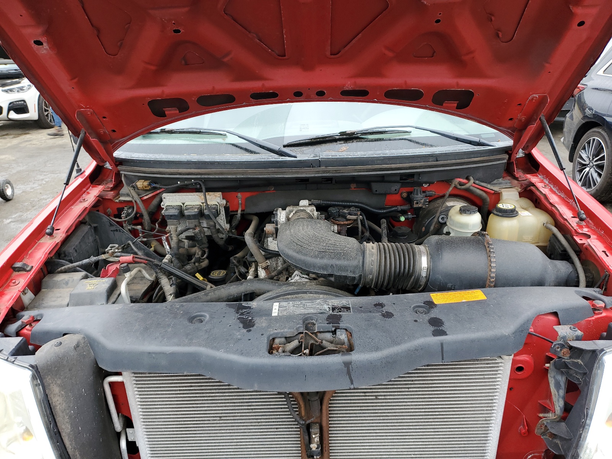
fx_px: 460
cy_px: 230
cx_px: 306
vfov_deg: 53.1
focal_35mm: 26
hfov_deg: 67.3
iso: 50
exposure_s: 1/125
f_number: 1.5
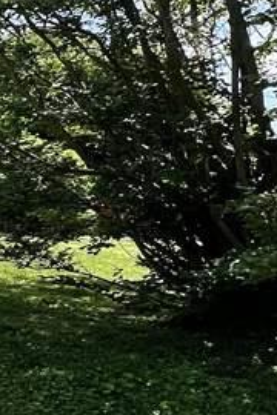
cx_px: -406
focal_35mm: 64
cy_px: 218
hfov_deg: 14.0
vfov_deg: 31.4
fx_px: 739
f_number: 1.8
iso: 32
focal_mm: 1.57
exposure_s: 1/1393
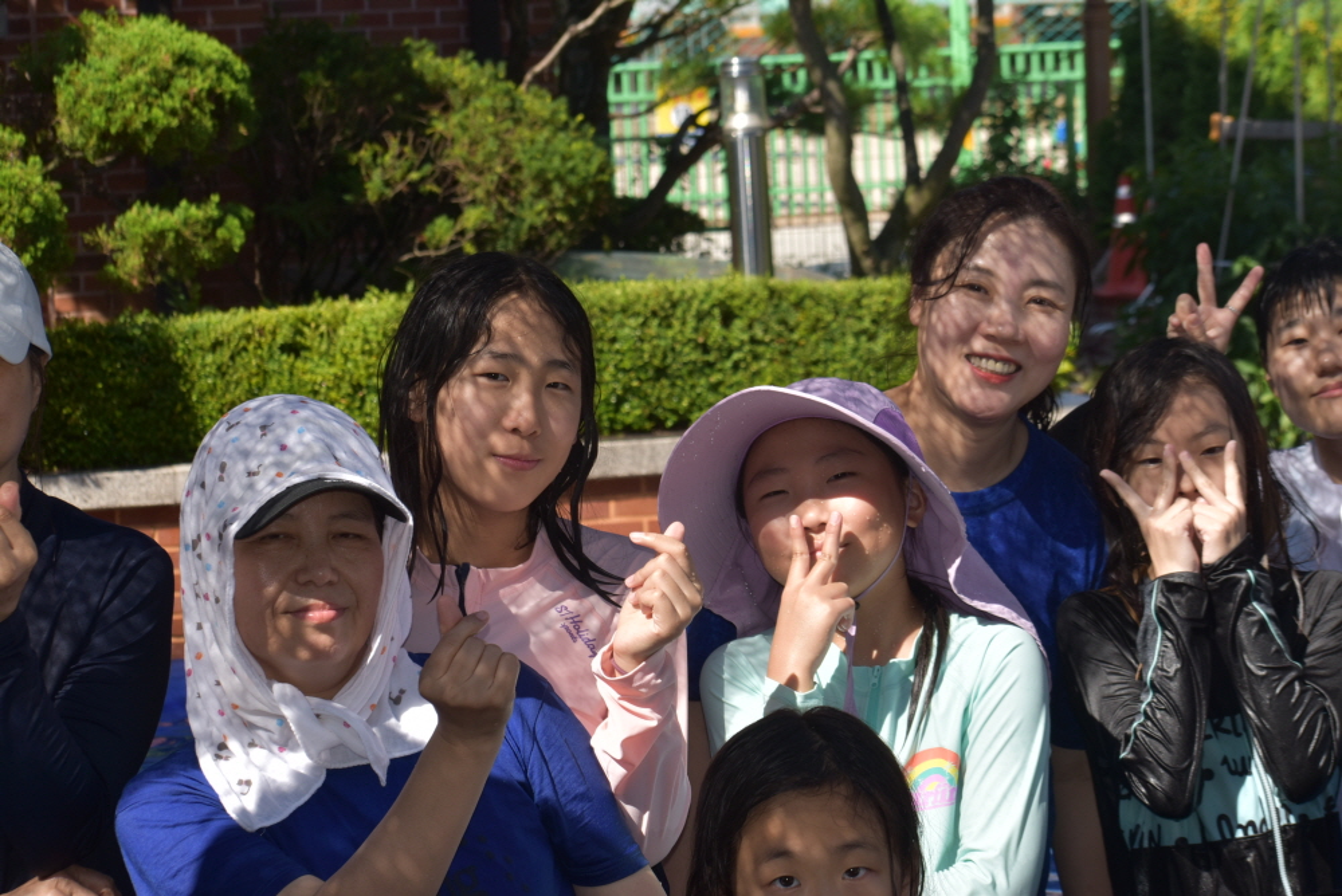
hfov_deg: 19.4
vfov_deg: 13.1
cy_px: 448
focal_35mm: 105
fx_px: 3916
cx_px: 671
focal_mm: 70
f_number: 10
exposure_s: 1/200
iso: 100
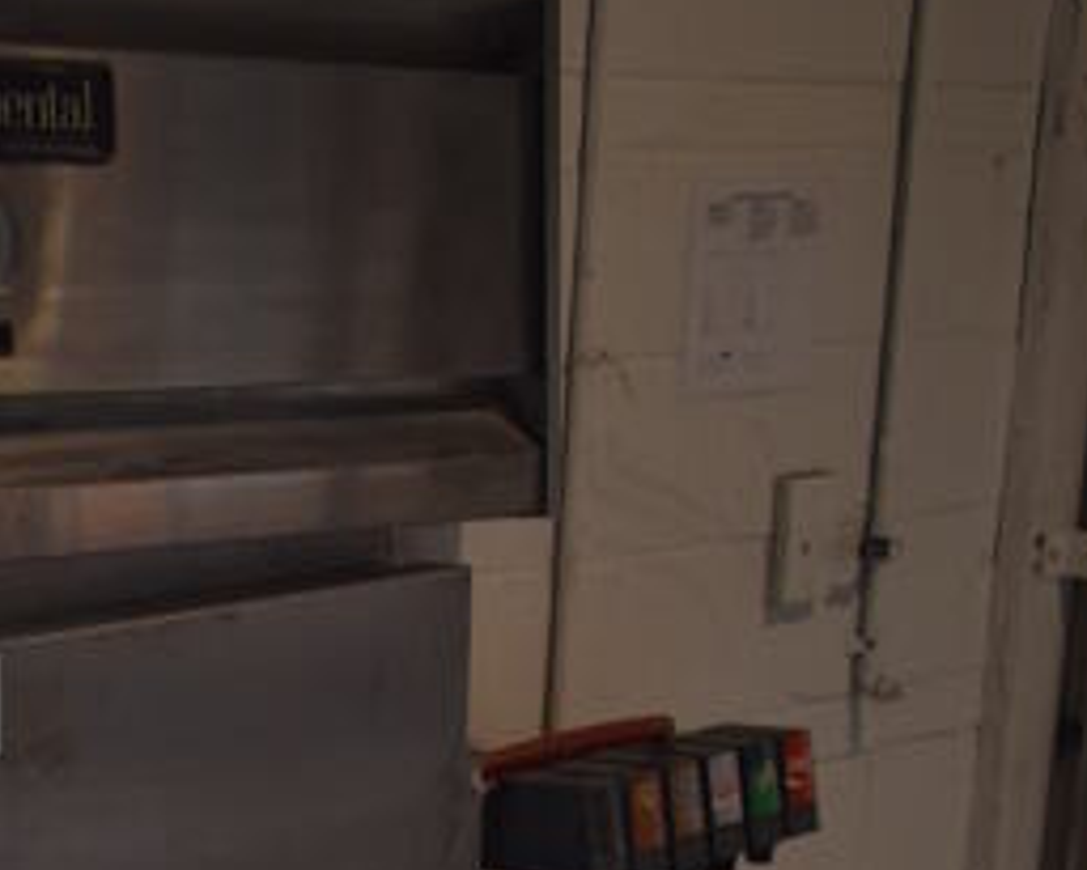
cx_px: -136
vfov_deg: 12.1
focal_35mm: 116
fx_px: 3723
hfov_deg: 16.1
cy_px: 1611
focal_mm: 23
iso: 400
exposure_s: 1/250
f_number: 4
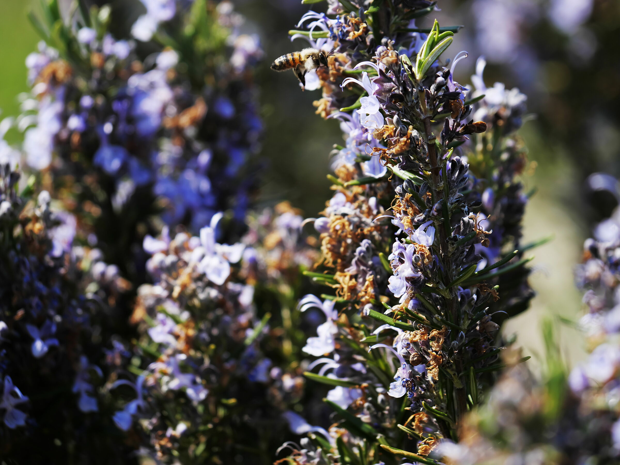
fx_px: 6125
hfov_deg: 5.8
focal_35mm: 342
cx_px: 310
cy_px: 232
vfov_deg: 4.3
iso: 200
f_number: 5.6
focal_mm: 171
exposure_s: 1/640
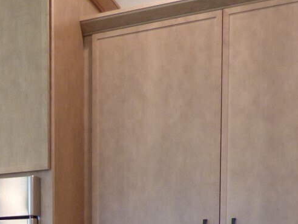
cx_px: 5
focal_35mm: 65
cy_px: 322
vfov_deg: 19.9
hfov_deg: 28.2
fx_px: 560
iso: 200
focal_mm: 3.58
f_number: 2.8
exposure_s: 1/60
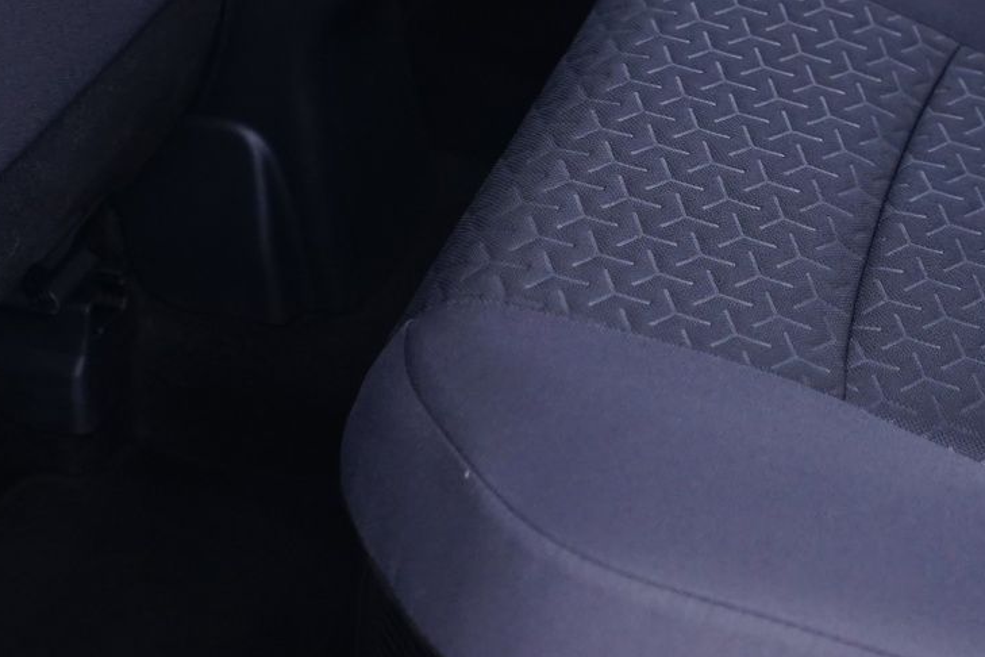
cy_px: -64
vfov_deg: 13.9
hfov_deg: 20.2
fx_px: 2626
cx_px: 1109
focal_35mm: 96
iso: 800
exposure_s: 1/10
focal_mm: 28
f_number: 2.5
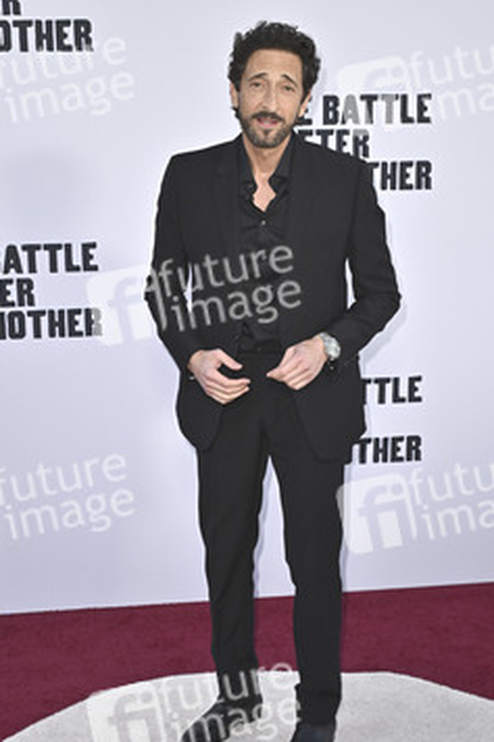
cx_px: 254
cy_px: 400
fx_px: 1133
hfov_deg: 24.6
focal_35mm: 55
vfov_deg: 36.2
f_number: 5
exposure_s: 1/320
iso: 800
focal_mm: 49
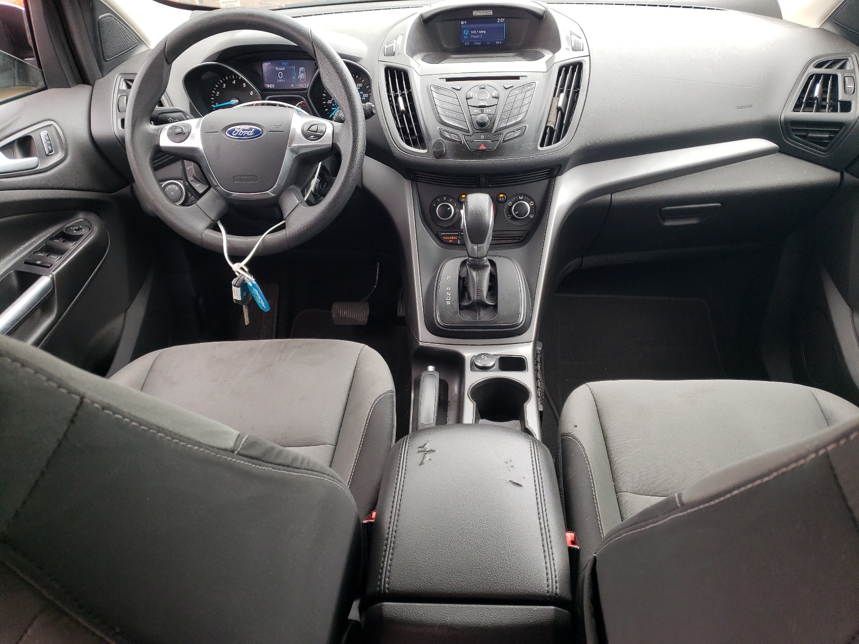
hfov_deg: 67.3
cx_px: 430
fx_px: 645
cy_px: 322
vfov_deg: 53.1
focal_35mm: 26
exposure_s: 1/135
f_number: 1.5
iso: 50
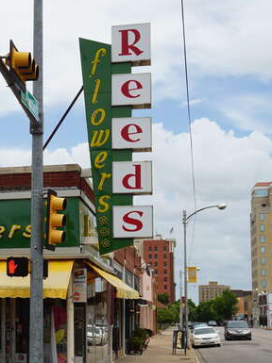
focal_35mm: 72
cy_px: 241
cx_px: -62
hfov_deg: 19.2
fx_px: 756
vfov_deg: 26.9
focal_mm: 24
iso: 100
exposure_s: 1/160
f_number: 11
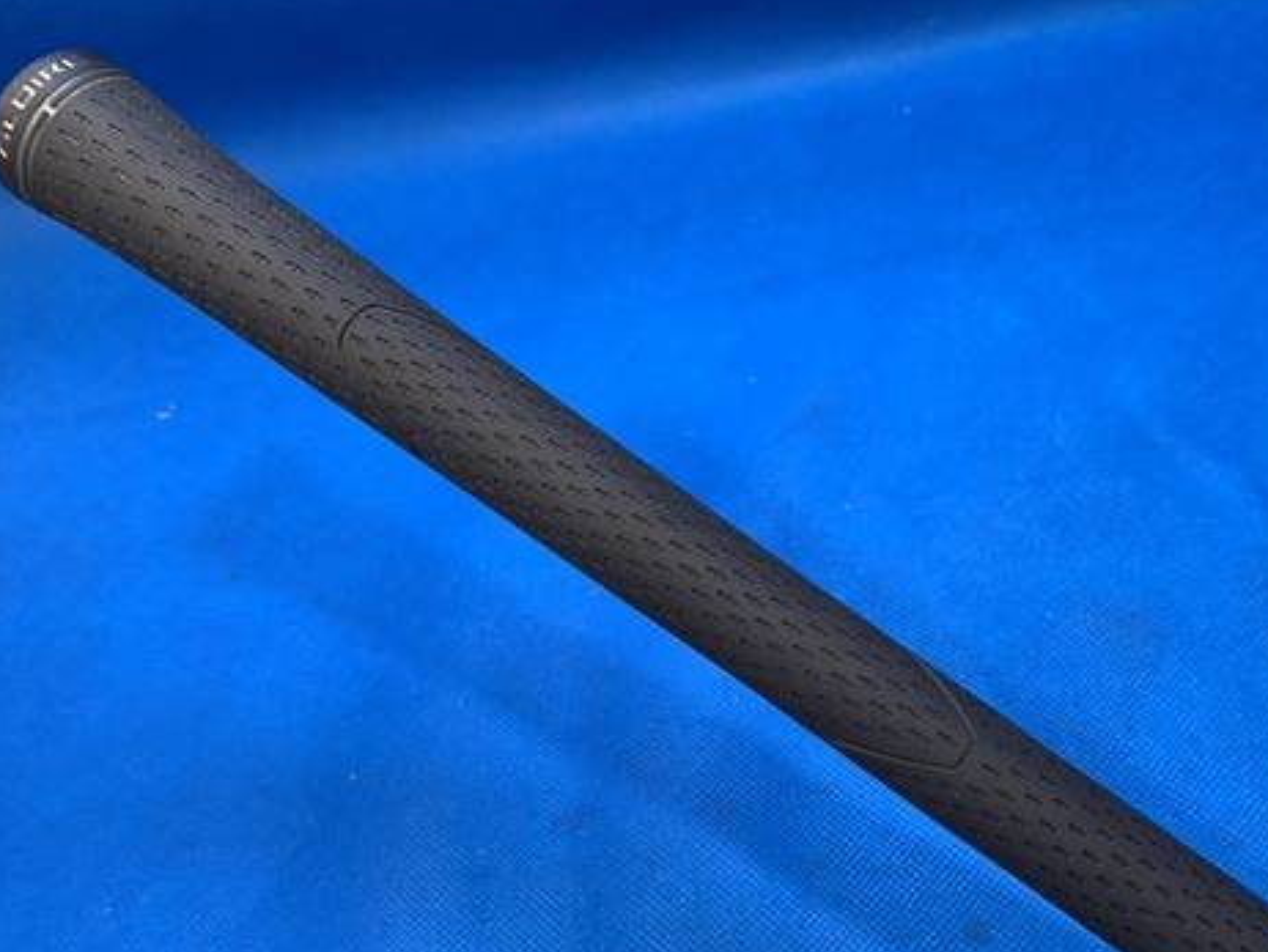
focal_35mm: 36
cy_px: 582
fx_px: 1319
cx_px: 779
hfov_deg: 50.9
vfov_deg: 39.5
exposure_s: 1/60
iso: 100
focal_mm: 4.25
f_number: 1.8
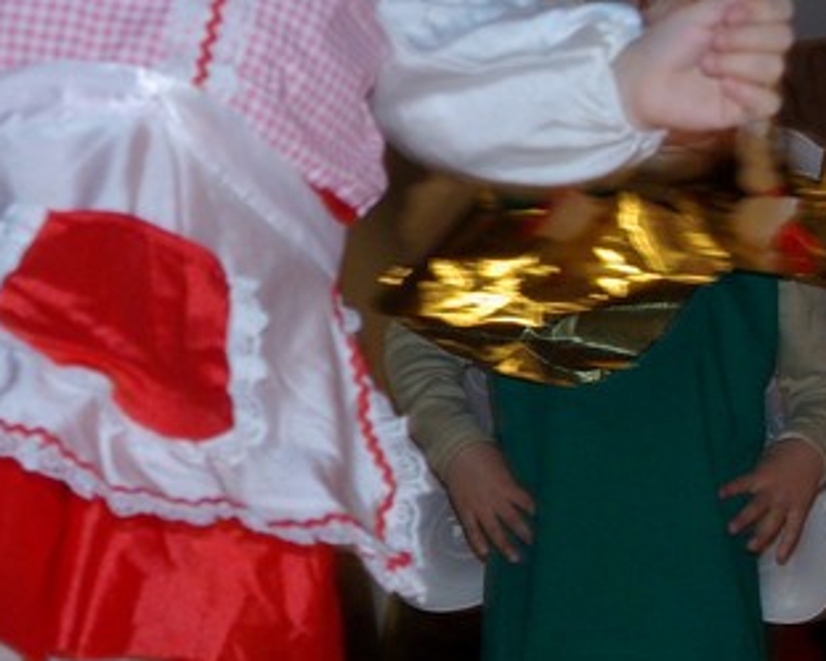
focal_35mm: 180
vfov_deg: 8.6
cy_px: 68
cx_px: -157
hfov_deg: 10.5
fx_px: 4400
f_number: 5.6
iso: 400
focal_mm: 31
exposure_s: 1/45
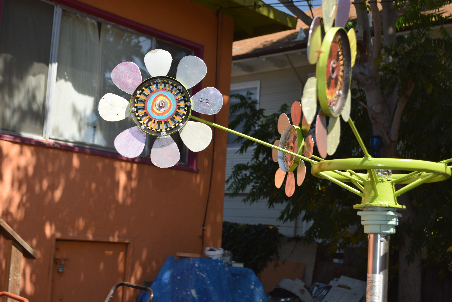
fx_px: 659
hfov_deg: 37.9
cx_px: 226
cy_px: 151
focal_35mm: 52
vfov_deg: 25.8
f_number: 5.6
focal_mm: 35
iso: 125
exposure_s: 1/125
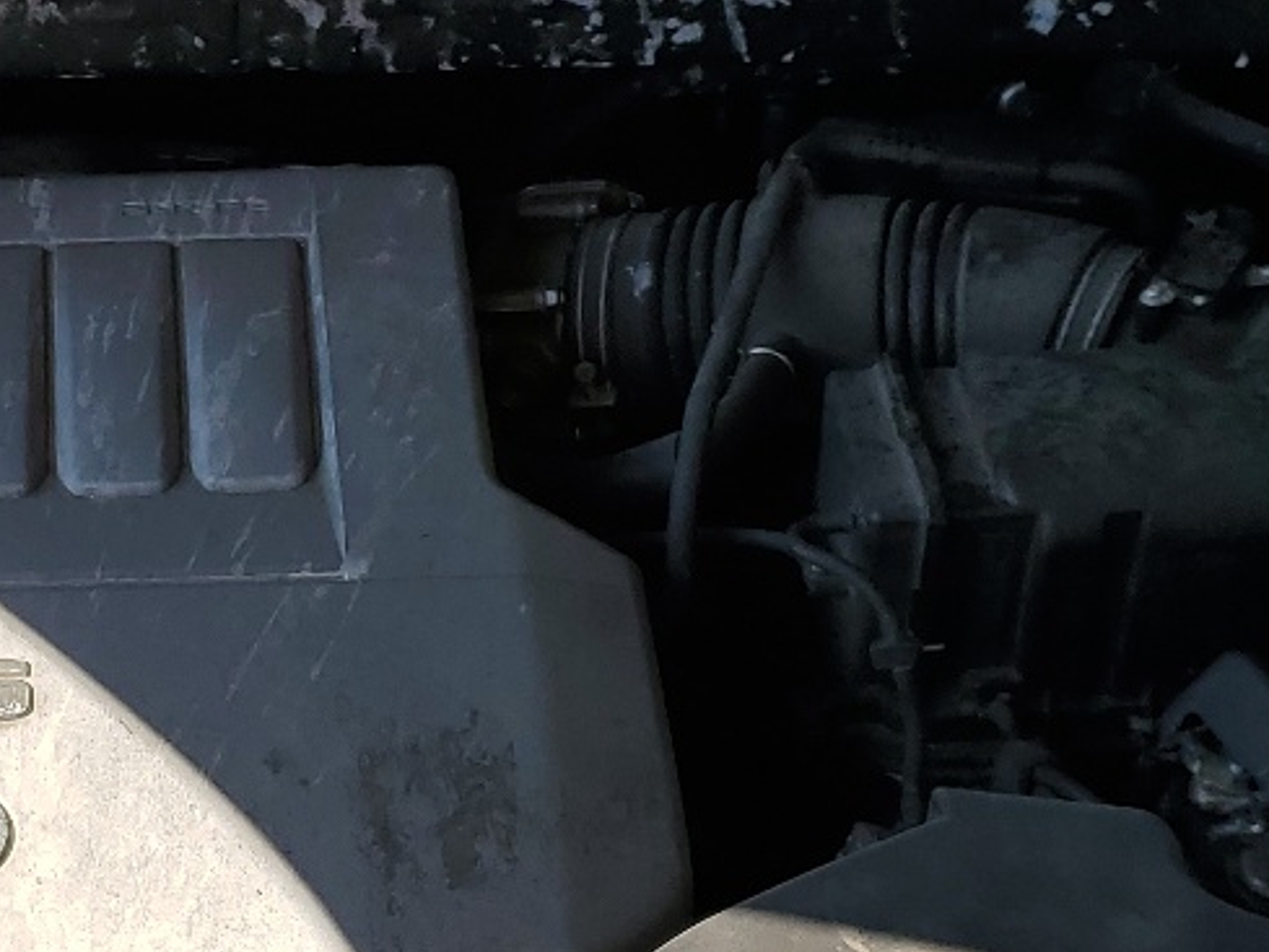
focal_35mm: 85
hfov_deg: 22.8
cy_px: 768
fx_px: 3117
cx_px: 309
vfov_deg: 17.2
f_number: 1.5
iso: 50
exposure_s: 1/1667
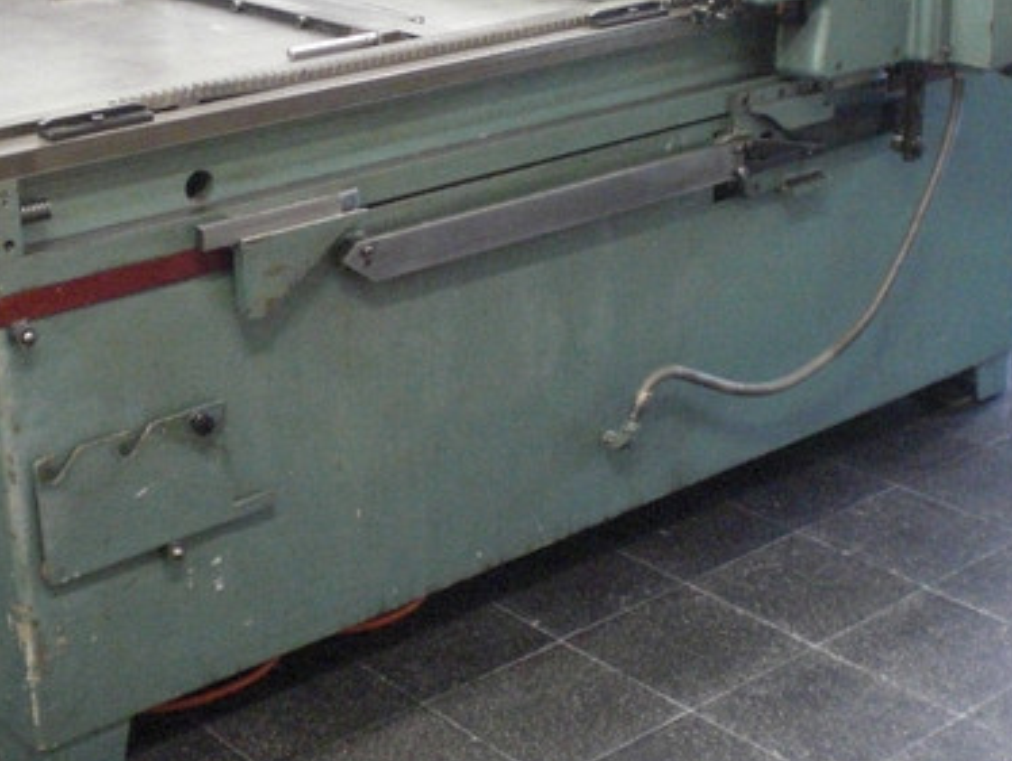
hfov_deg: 29.8
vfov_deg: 22.5
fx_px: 1901
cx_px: 422
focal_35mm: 65
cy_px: 233
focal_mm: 6.3
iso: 800
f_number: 3.1
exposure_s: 1/40
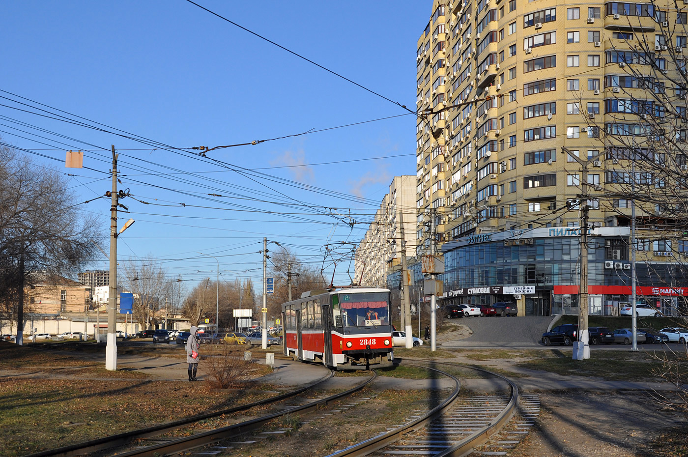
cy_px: 228
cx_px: 344
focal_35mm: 39
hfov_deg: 49.6
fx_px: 744
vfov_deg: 34.1
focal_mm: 26
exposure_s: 1/500
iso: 200
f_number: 8
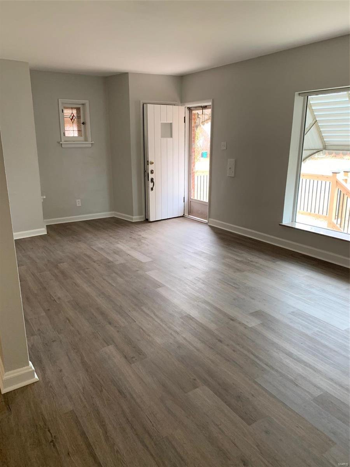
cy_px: 234
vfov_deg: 67.3
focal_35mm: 26
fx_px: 351
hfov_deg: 53.1
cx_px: 175
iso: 100
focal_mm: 4.25
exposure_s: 1/60
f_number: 1.8
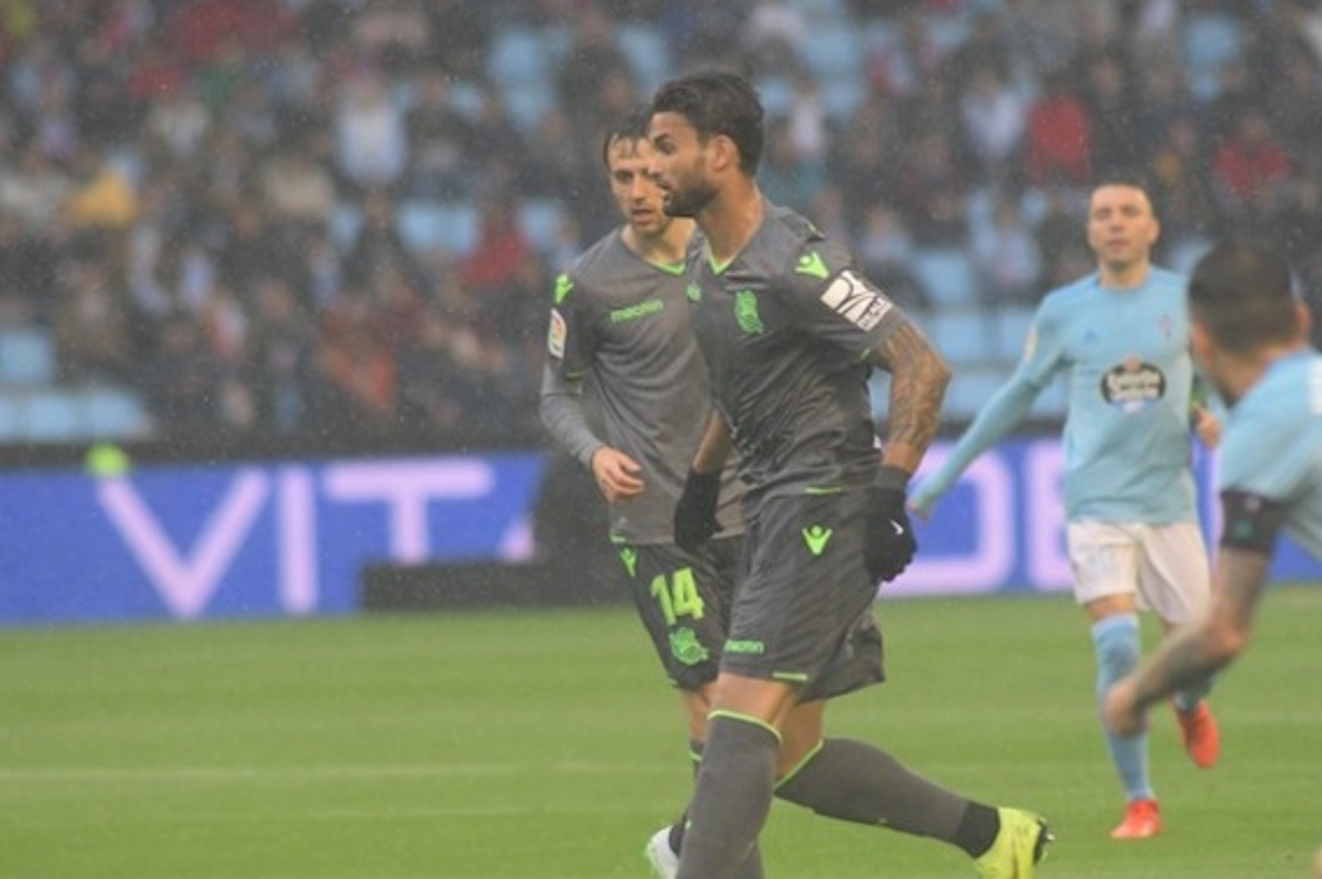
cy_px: 561
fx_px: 21133
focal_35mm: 576
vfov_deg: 2.4
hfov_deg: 3.6
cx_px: 730
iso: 6400
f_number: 4
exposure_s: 1/2500
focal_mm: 300
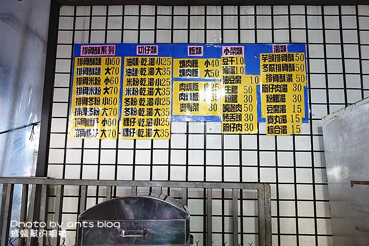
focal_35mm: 28
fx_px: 287
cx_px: 184
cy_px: 123
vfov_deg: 46.4
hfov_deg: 65.5
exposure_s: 1/30
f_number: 1.8
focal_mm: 10.4
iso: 125
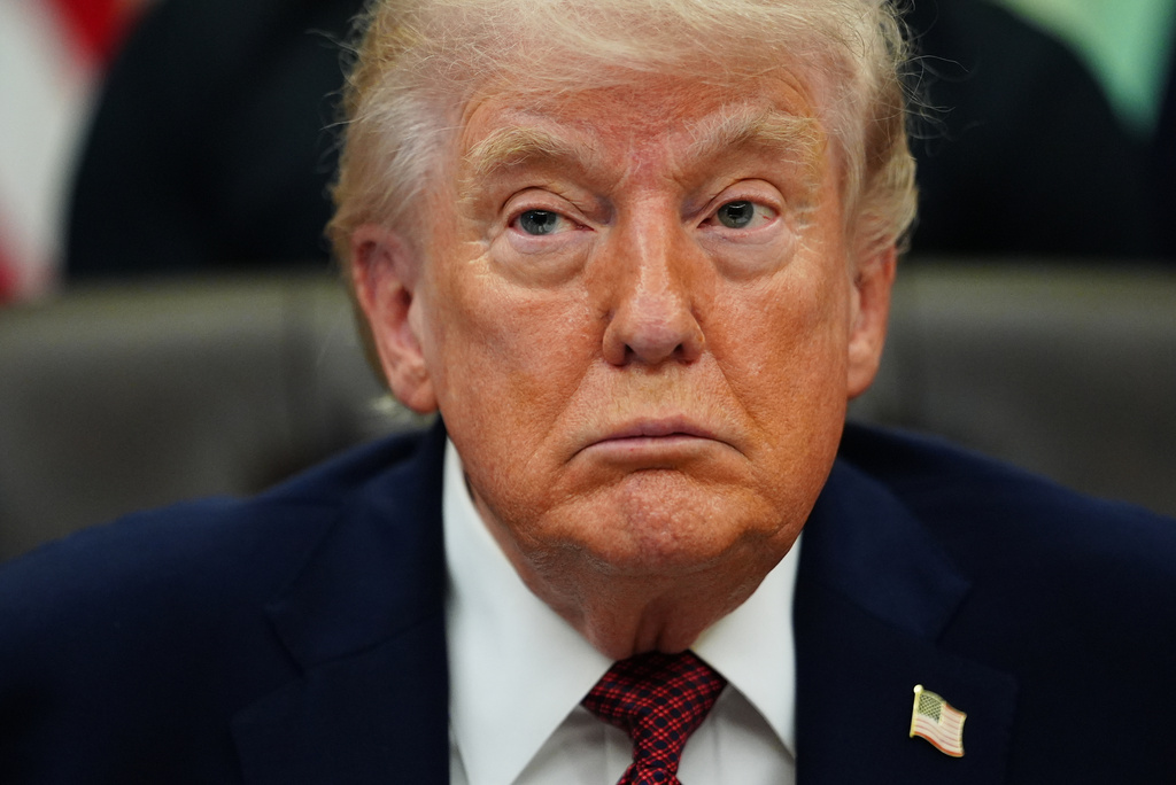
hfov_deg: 9.1
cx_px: 588
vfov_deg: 6.1
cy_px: 392
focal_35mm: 225
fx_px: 7354
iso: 2500
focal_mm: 150
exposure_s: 1/500
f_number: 2
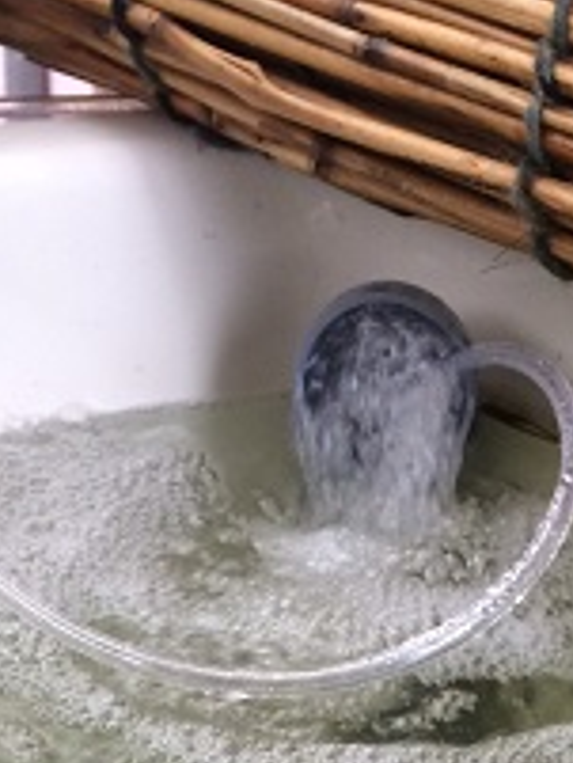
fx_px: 1698
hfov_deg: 18.9
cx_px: 493
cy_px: 917
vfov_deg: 23.2
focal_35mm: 77
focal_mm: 4.15
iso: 40
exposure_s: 1/30
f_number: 2.2
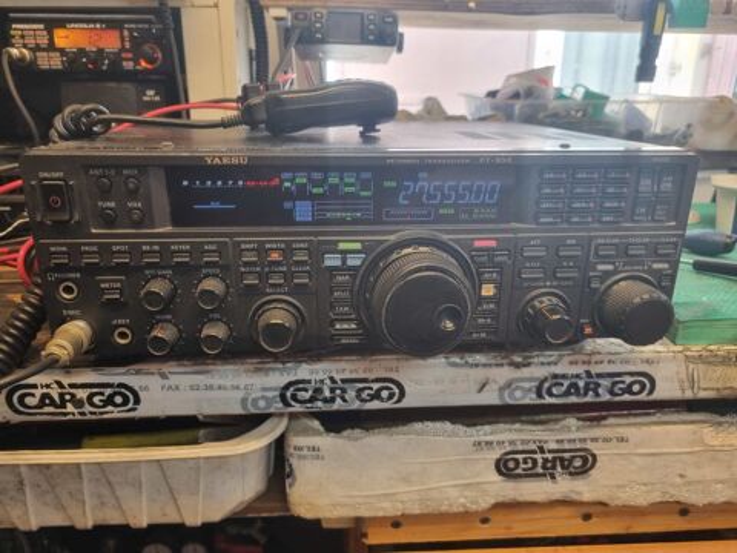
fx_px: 554
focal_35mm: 26
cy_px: 276
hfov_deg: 67.3
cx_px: 368
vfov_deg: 53.1
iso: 200
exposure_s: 1/100
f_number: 1.8
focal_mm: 5.4
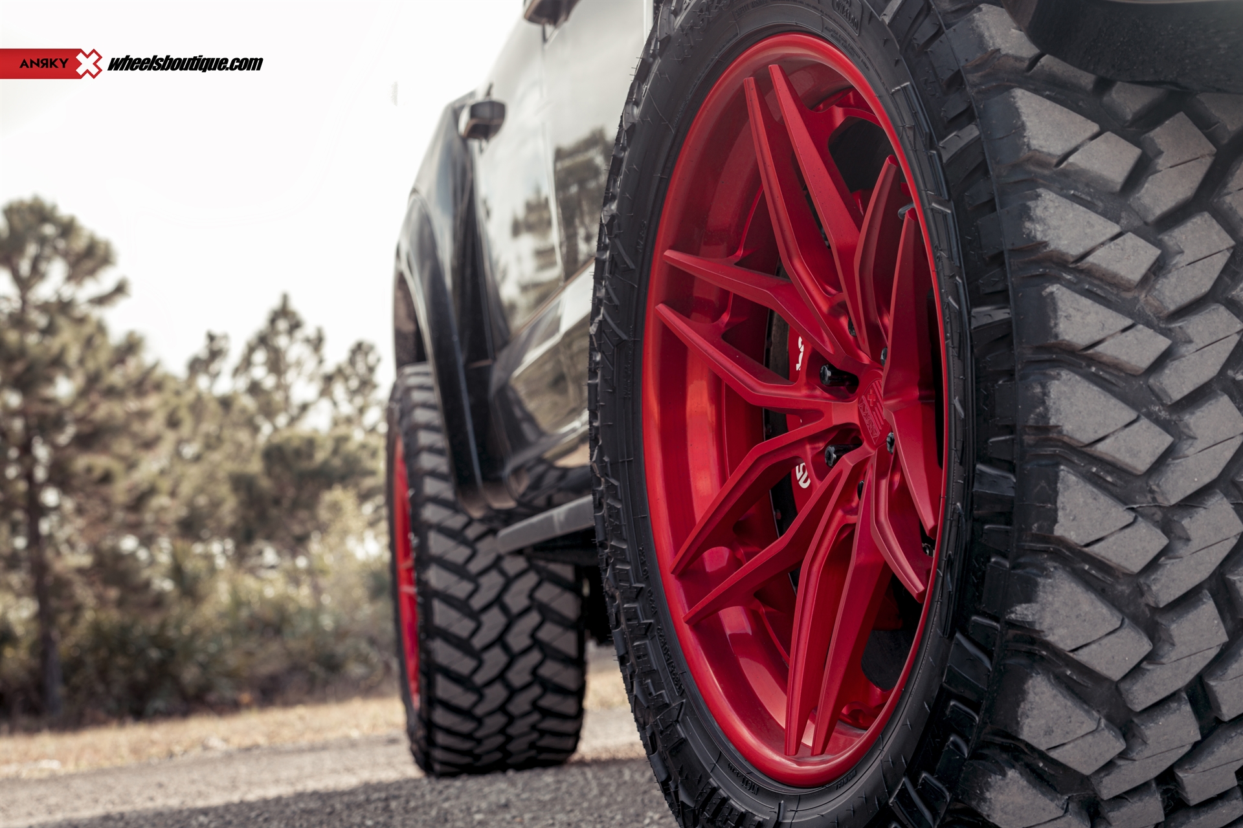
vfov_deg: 19.5
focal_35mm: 70
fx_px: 2417
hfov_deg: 28.8
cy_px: 414
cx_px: 622
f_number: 8
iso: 200
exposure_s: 1/20
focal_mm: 70
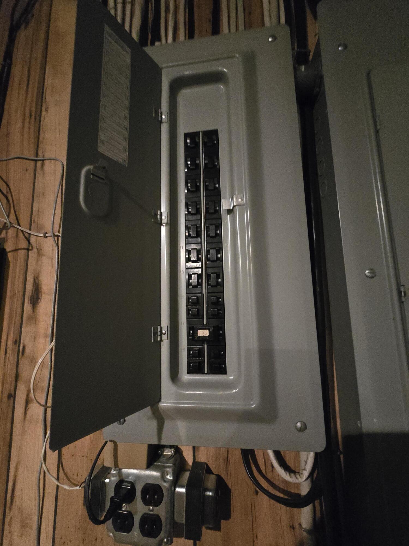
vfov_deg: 106.2
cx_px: 204
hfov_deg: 89.9
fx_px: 205
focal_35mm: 13
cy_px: 273
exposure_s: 1/24
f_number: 2.2
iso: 1600
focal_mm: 2.2
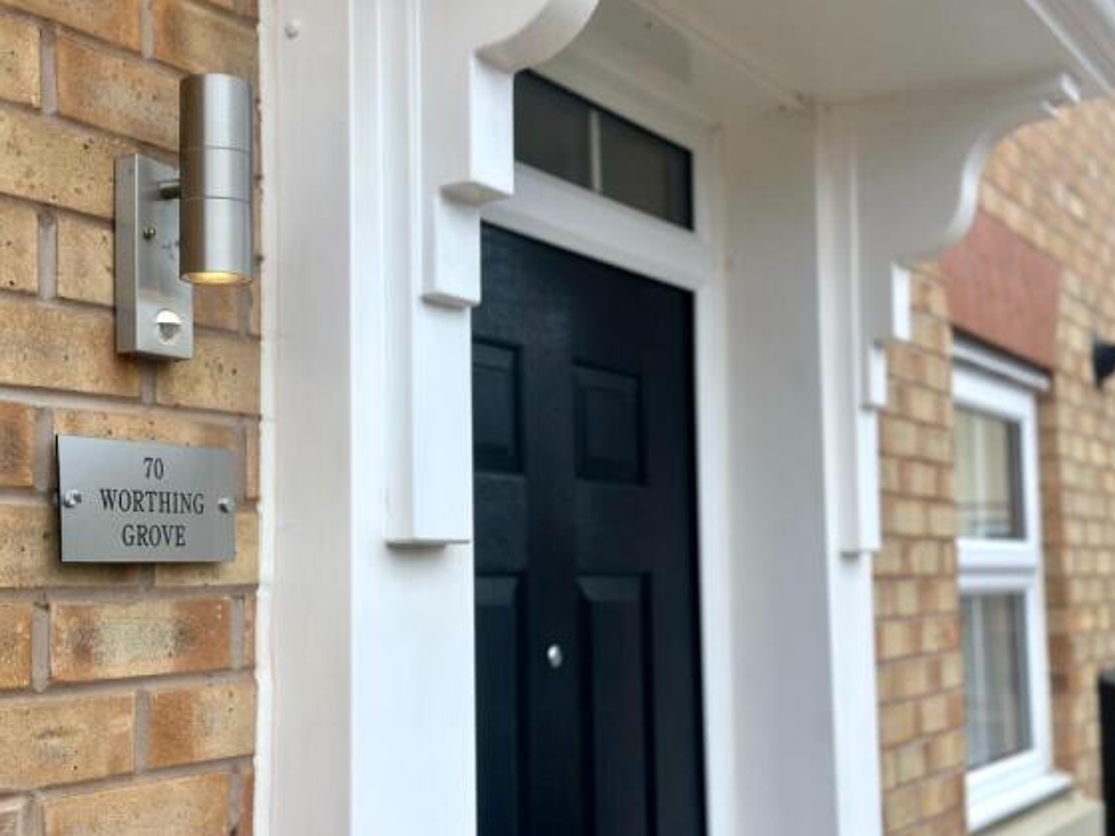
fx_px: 1611
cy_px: 429
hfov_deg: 38.2
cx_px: 547
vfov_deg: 29.1
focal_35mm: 50
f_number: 1.78
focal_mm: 6.86
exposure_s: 1/2252
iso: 100
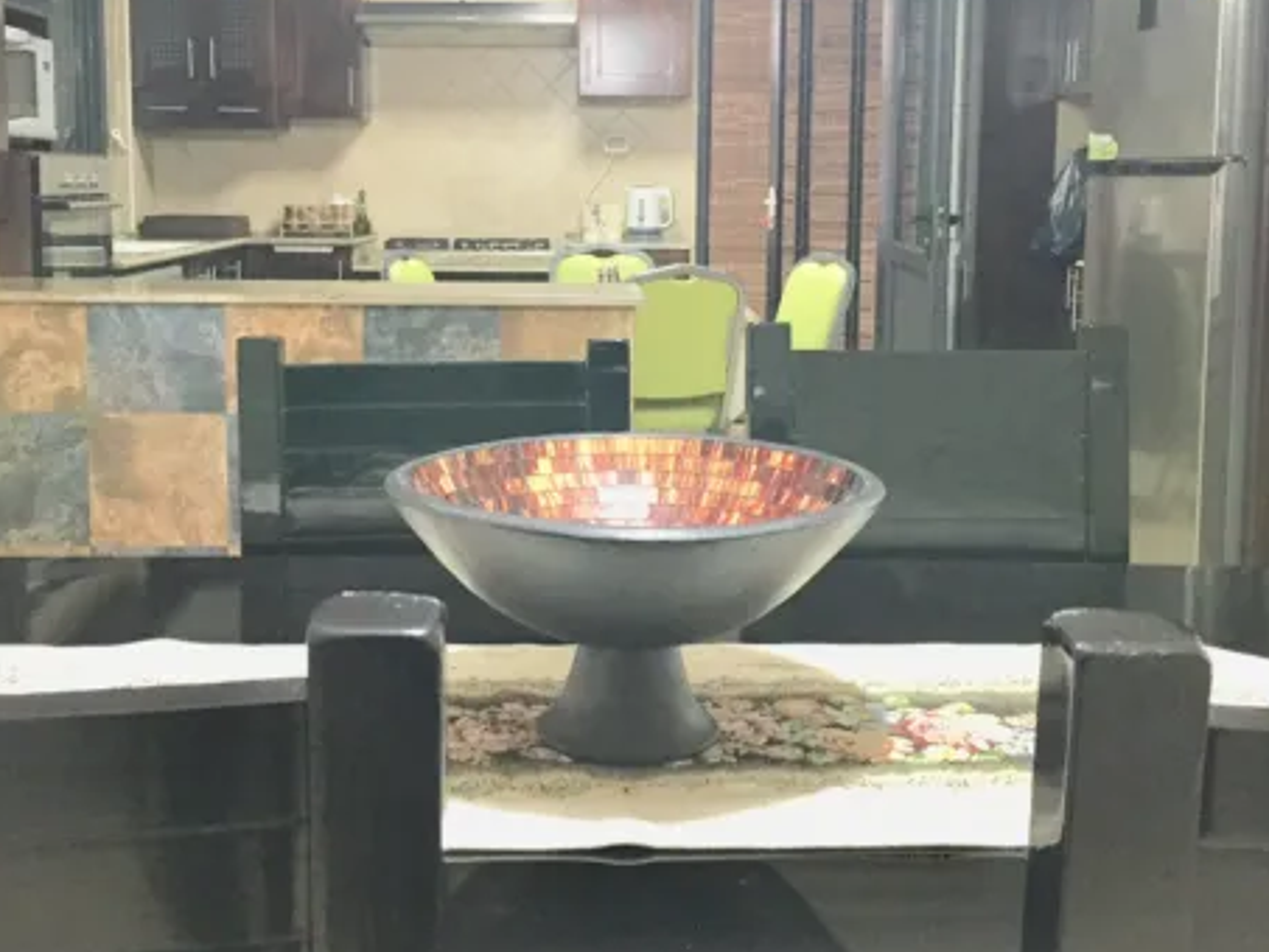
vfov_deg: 34.9
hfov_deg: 45.8
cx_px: 613
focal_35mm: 41
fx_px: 1503
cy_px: 339
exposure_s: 1/33
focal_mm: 4.15
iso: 250
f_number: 2.2
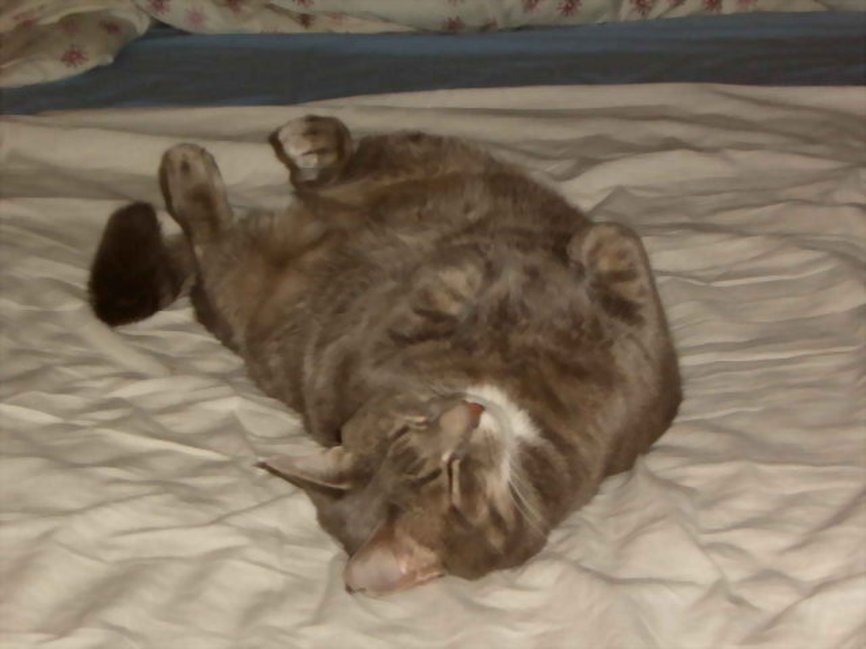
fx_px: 2126
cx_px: 433
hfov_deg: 23.0
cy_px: 324
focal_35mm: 85
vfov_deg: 17.4
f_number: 4.3
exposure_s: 1/45
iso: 141
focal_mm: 14.2
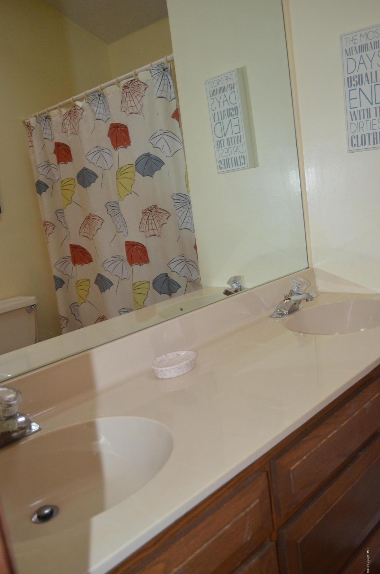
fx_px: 525
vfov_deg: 57.3
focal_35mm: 33
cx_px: 190
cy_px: 287
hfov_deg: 39.8
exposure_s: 1/60
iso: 1800
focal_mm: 22
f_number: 3.8
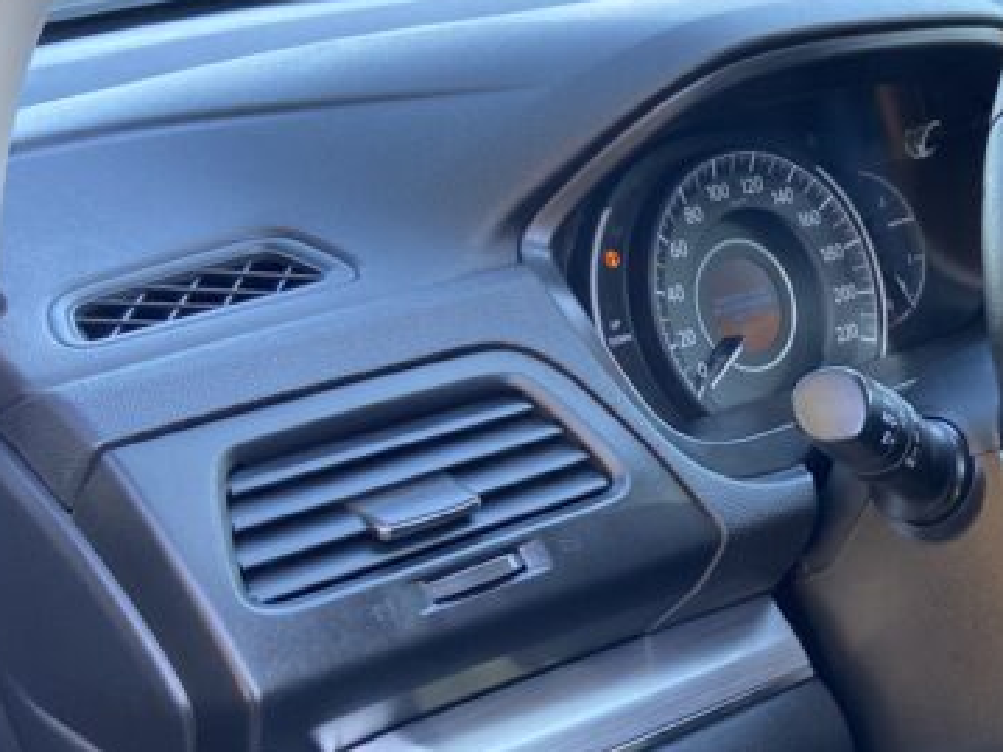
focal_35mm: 58
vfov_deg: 24.7
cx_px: 1037
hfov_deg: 30.5
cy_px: 618
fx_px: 1680
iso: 125
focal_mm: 4.25
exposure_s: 1/121
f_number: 1.8
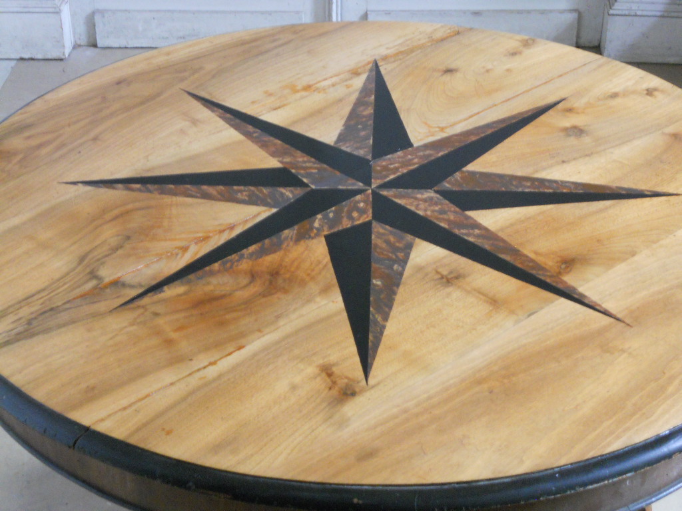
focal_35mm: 65
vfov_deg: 22.6
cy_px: 256
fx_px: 1281
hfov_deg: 29.8
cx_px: 341
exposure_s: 1
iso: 500
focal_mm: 11.7
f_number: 5.3
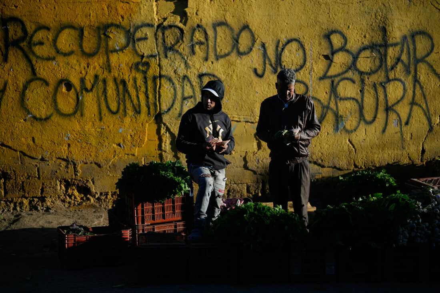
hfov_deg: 39.6
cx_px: 220
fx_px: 611
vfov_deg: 27.0
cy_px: 146
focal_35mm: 50
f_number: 1.4
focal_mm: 50
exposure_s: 1/5000
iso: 80
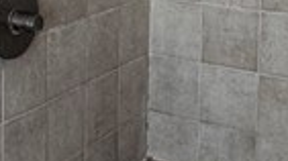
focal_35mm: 111
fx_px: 847
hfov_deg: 19.2
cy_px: -118
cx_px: 94
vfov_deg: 10.3
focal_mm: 2.22
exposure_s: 1/60
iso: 160
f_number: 2.2
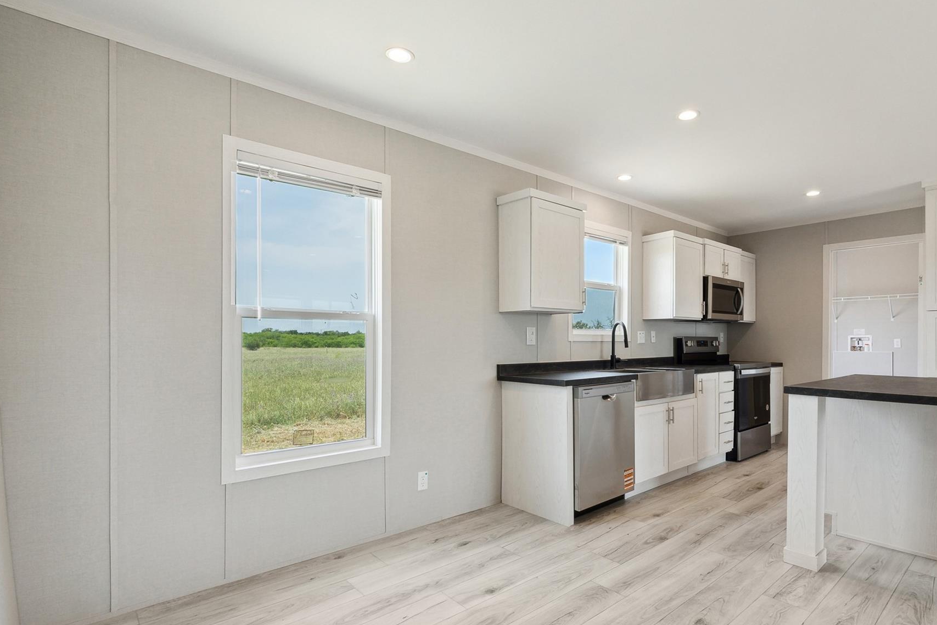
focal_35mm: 18
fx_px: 468
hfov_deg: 89.5
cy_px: 355
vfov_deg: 67.1
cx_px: 531
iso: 400
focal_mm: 10
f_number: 8
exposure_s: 1/50
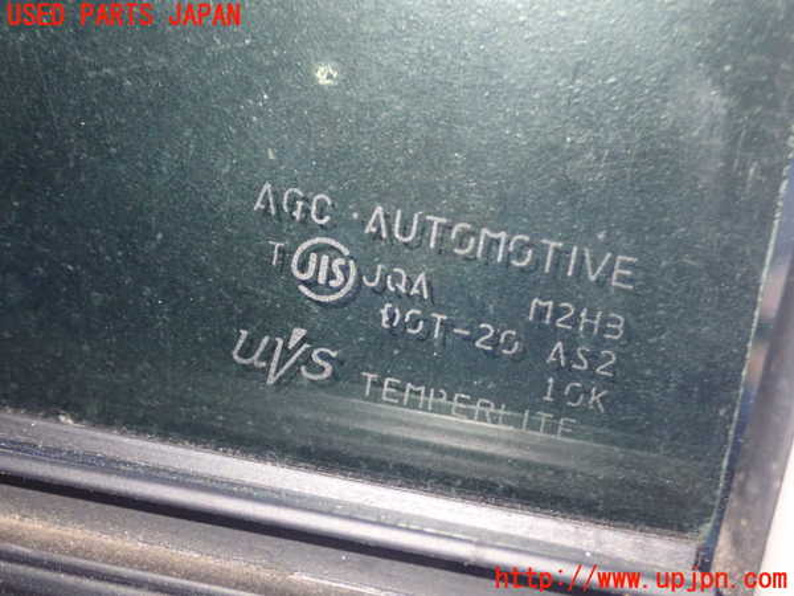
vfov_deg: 27.5
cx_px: 397
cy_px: 298
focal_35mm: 53
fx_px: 1216
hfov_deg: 36.2
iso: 800
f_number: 3.4
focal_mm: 9.61
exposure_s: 1/13
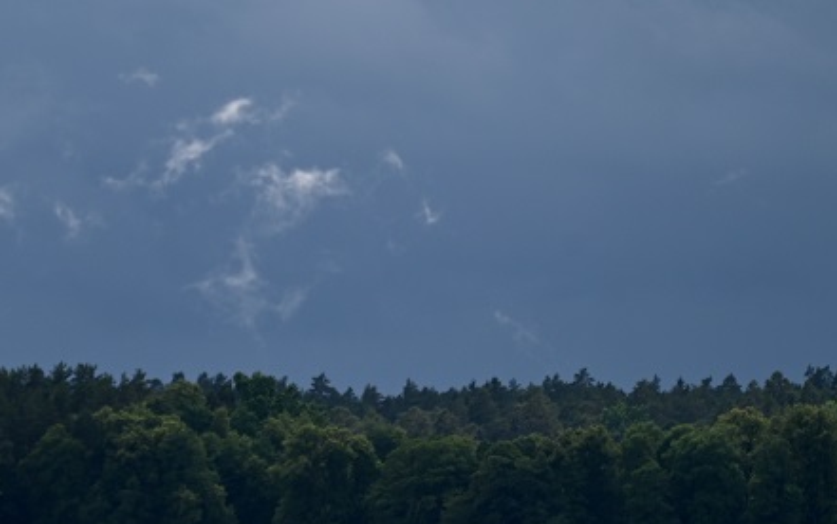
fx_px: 14034
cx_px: 351
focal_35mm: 615
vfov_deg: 2.1
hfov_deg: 3.4
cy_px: 84
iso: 200
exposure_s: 1/1000
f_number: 5.6
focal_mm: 280
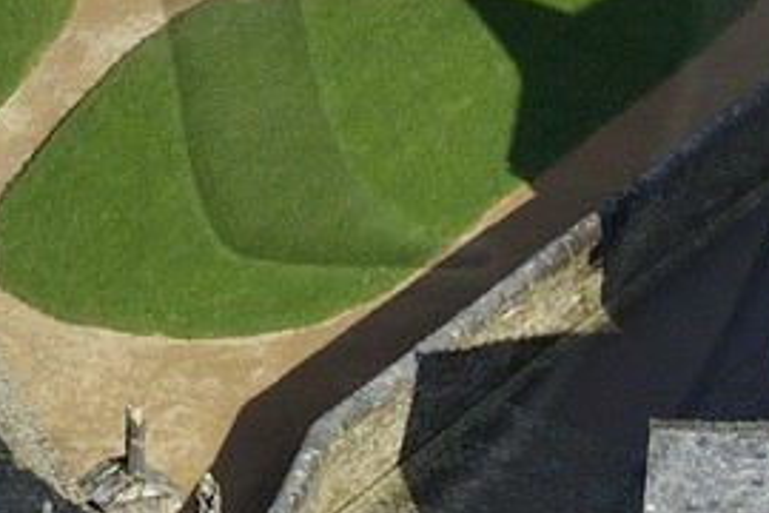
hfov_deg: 2.2
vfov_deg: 1.5
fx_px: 19629
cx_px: -333
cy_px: -197
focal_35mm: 919
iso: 800
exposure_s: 1/1250
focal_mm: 155
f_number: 13
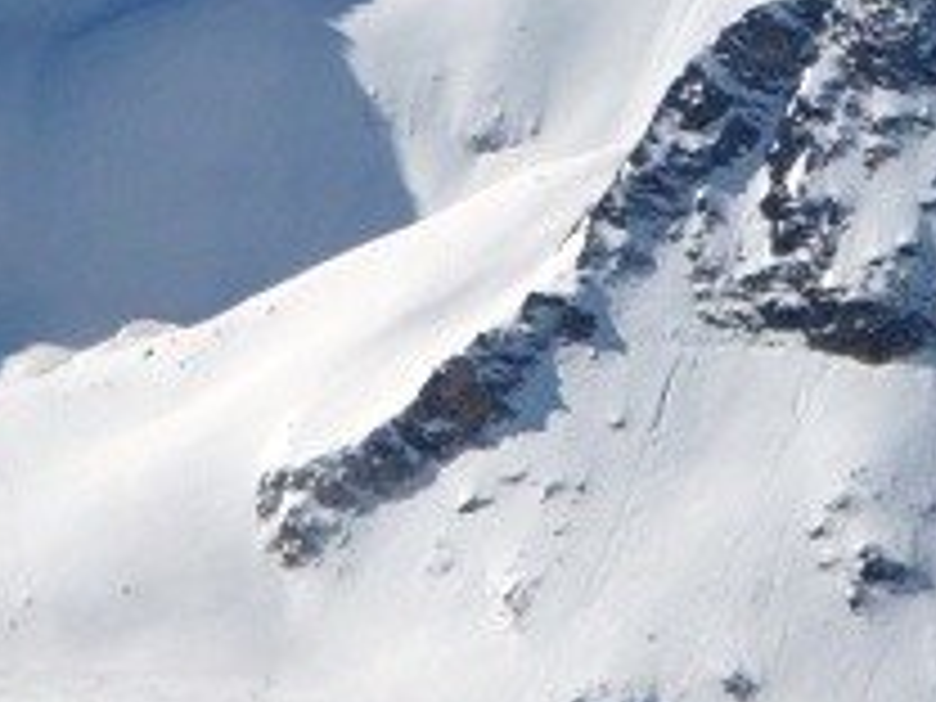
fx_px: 16927
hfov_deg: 3.2
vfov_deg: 2.4
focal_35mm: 626
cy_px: -909
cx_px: 324
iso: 80
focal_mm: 21.66
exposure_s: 1/1000
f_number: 5.6
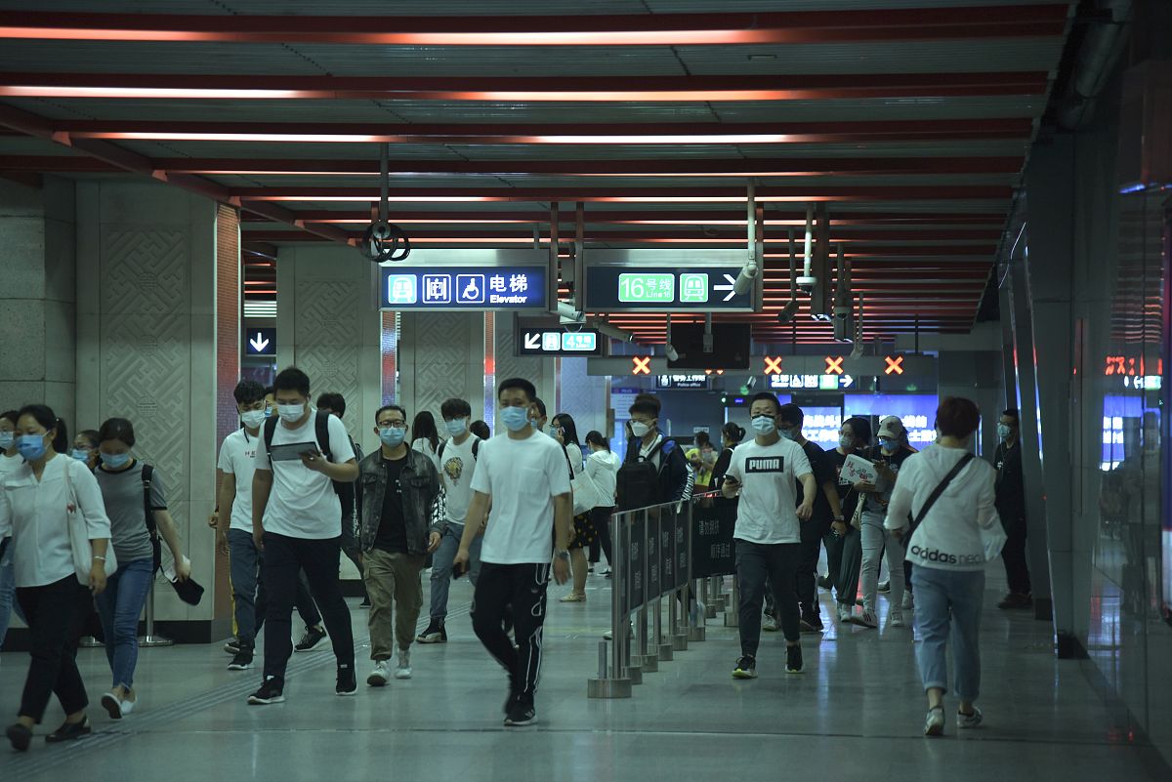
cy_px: 391
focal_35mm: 120
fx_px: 3908
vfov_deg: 11.4
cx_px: 586
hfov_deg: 17.1
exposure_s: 1/80
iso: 1000
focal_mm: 120
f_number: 4
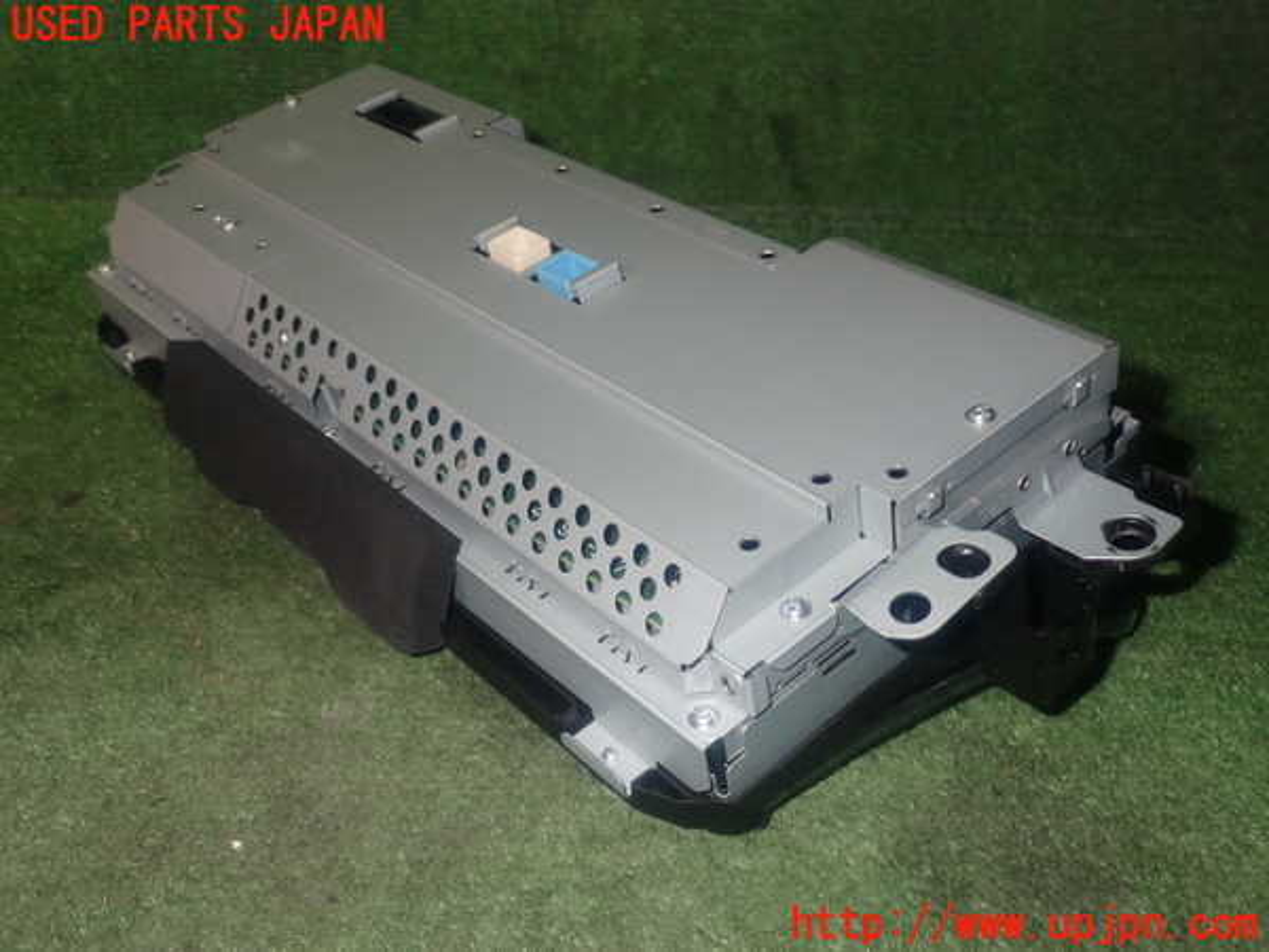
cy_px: 476
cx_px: 634
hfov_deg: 49.0
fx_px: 1393
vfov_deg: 37.7
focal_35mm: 38
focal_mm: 6.83
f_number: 8
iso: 200
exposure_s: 1/40
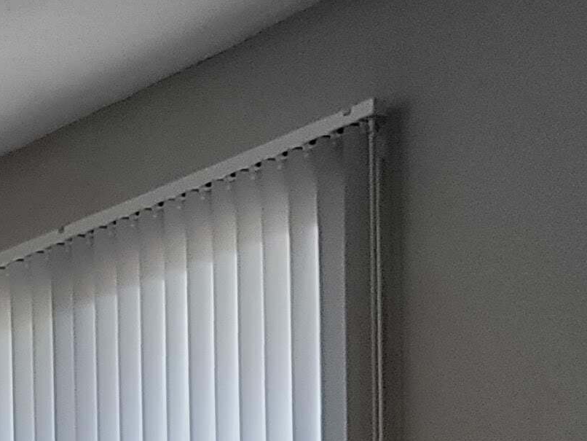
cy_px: 854
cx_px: -246
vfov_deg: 11.0
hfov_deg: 14.9
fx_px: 2103
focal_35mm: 124
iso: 200
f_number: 1.8
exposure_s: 1/119
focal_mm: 7
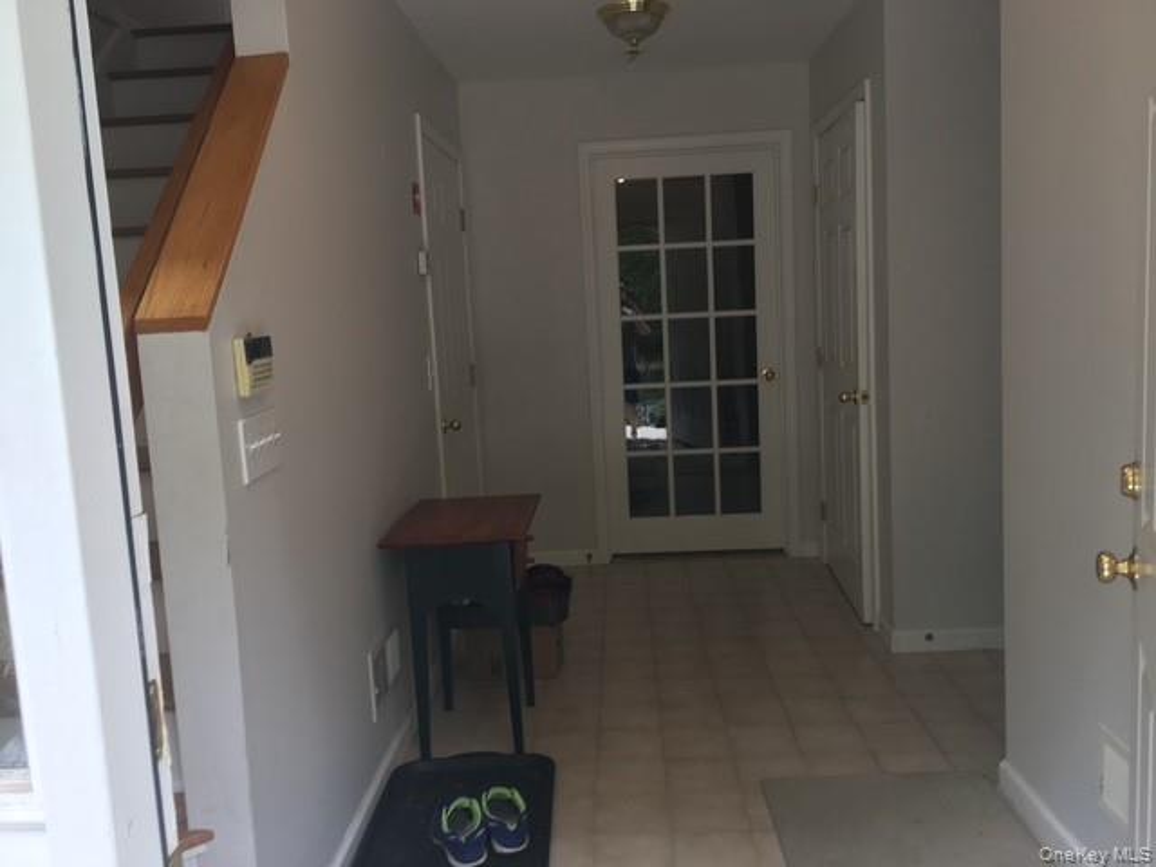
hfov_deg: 61.7
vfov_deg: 48.2
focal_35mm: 29
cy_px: 434
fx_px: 968
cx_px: 578
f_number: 2.2
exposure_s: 1/30
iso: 25
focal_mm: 4.15
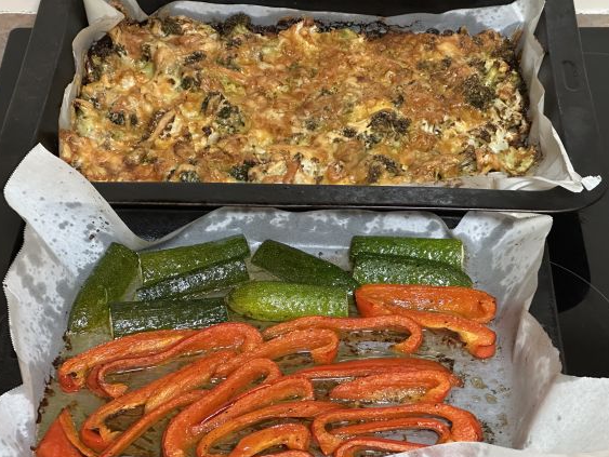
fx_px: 1444
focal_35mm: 82
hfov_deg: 23.8
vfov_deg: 18.0
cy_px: 242
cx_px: 292
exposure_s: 1/34
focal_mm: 9
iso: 1000
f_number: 2.8
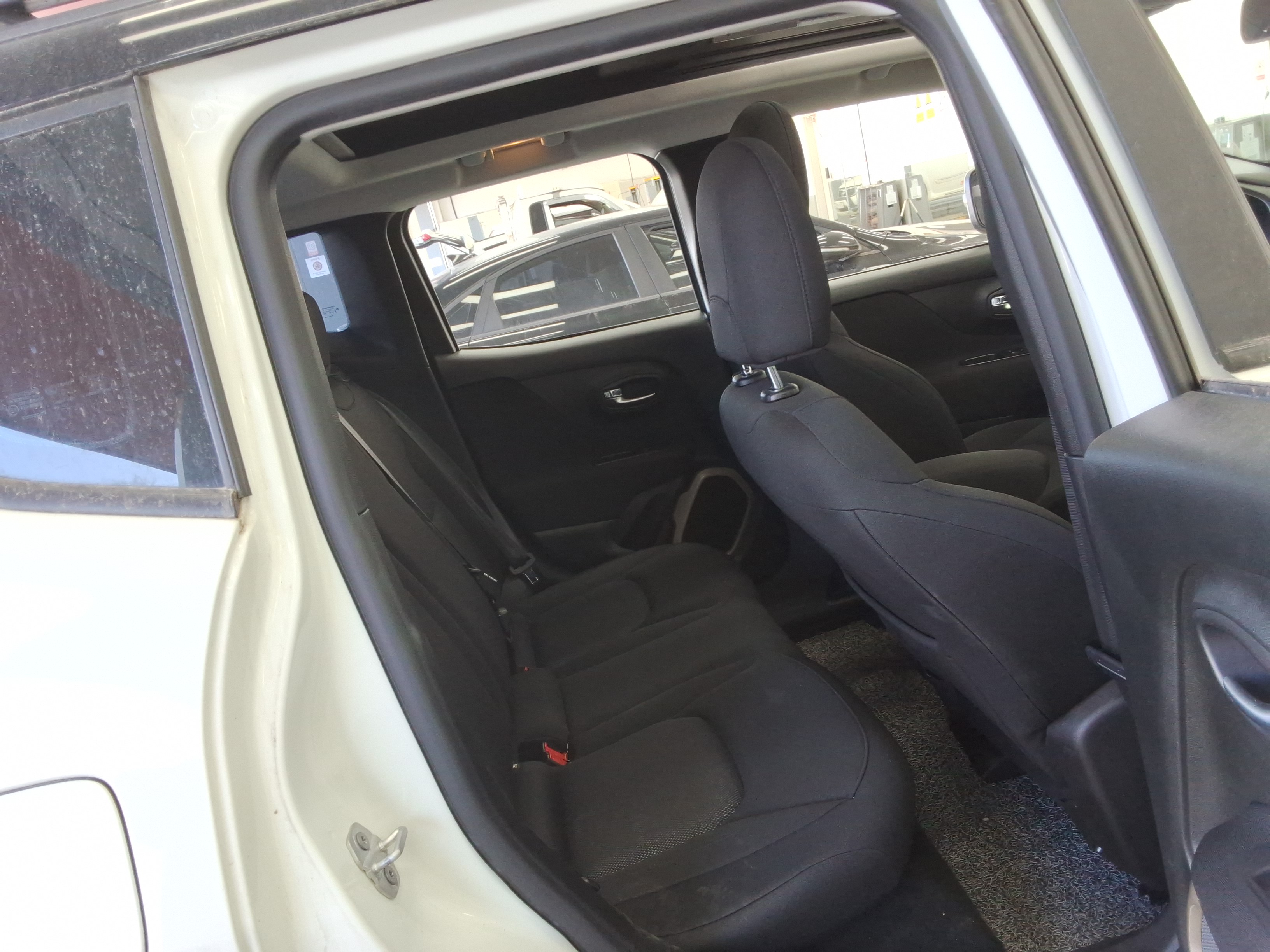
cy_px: 476
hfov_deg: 63.4
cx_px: 635
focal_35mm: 28
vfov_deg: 49.7
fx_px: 1027
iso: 41
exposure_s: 1/60
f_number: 1.9
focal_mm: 2.91
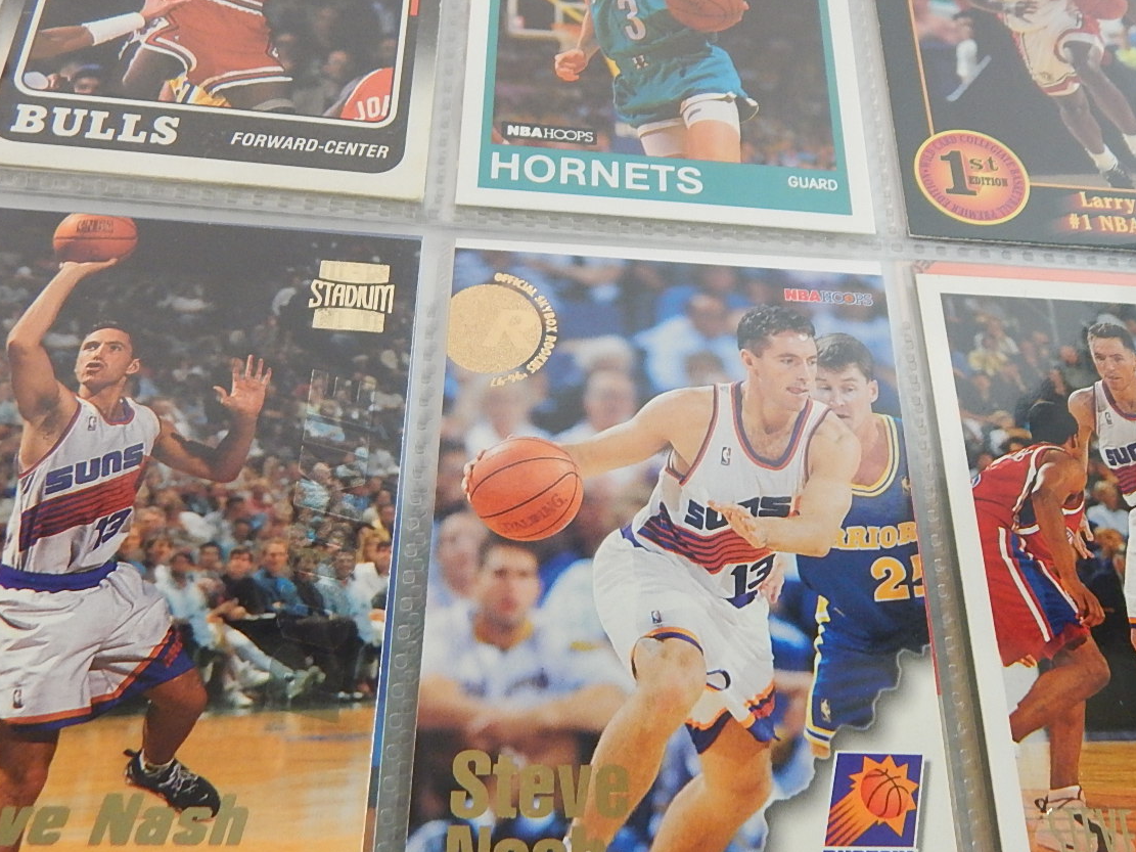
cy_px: 382
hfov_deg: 51.2
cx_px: 656
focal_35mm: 36
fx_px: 1181
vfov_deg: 39.6
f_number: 3.1
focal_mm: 4.5
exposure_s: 1/30
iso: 320
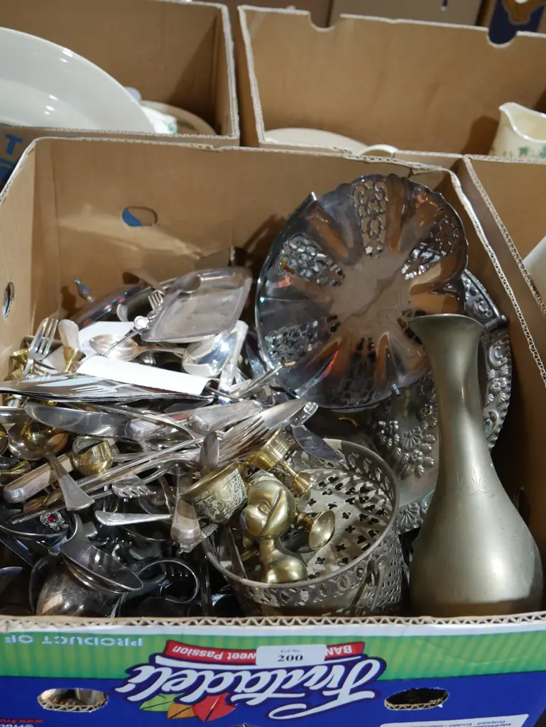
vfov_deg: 46.8
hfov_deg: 36.0
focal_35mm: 40
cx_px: 273
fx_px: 841
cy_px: 364
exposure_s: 1/60
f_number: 4.5
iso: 640
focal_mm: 20
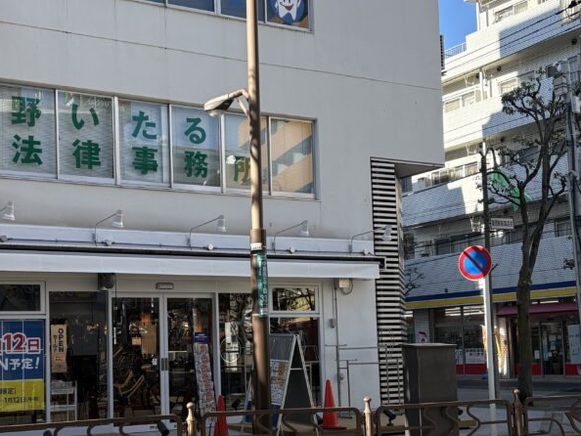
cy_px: 297
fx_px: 940
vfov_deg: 26.0
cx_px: 221
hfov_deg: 34.2
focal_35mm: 56
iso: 64
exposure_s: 1/1393
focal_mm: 5.96
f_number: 1.6
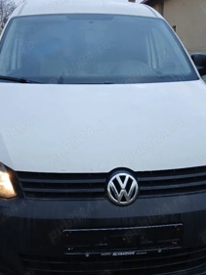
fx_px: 293
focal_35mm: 37
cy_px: 152
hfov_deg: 38.7
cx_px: 99
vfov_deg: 50.0
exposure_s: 1/50.3
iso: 50
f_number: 1.8
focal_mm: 3.98
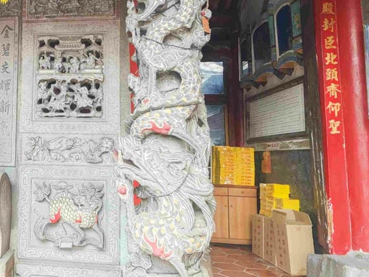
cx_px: 29
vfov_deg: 39.5
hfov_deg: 45.9
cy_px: 111
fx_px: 384
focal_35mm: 36
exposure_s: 1/60
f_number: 1.8
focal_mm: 2.03
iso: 100
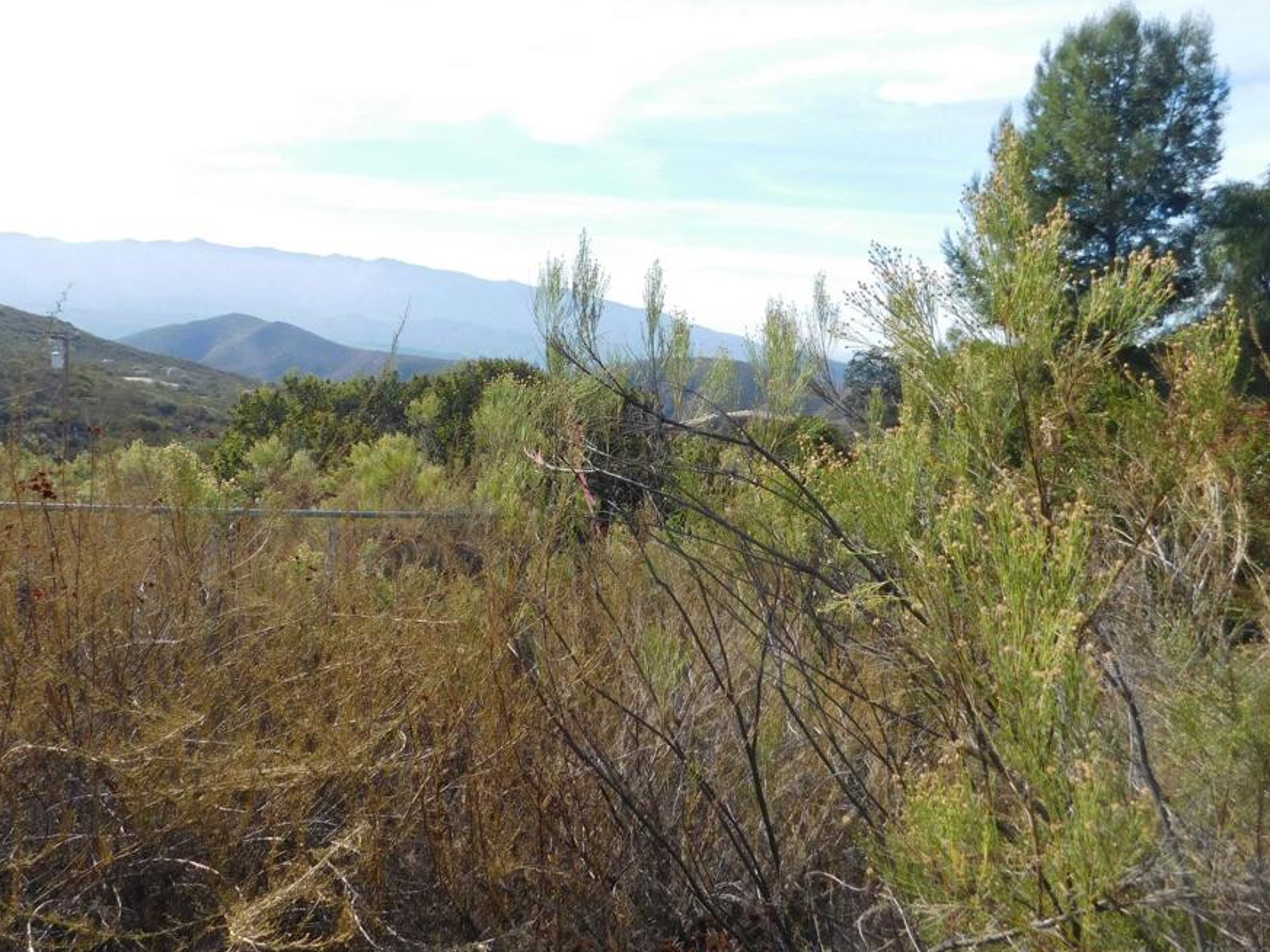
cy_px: 405
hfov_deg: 65.1
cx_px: 565
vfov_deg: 51.2
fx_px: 991
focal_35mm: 27
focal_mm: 4
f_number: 3
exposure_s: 1/1250
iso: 125
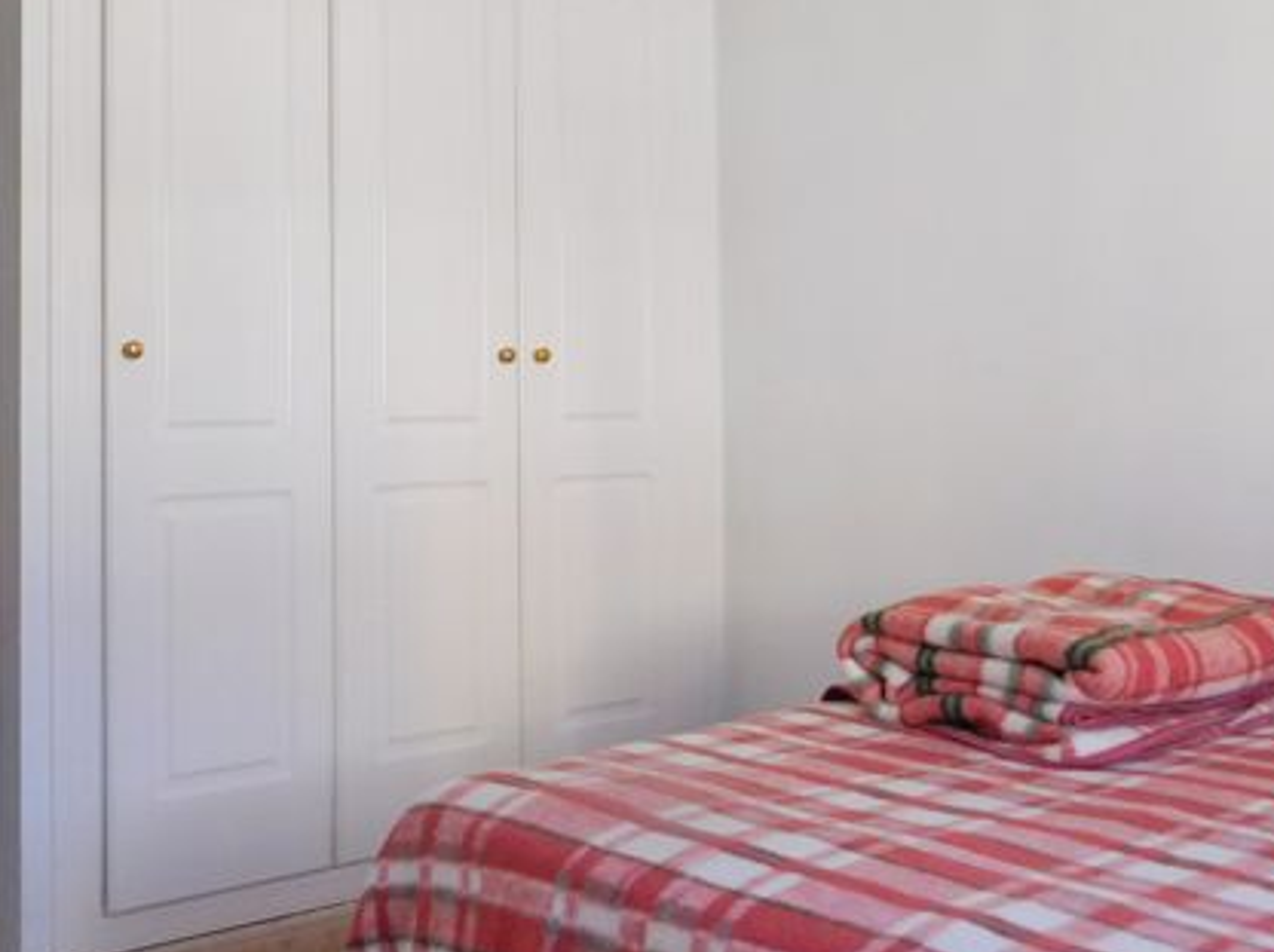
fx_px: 1434
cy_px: 355
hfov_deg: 46.9
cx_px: 390
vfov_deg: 36.5
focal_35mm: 39
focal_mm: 4
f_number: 3
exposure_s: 1/80
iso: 125
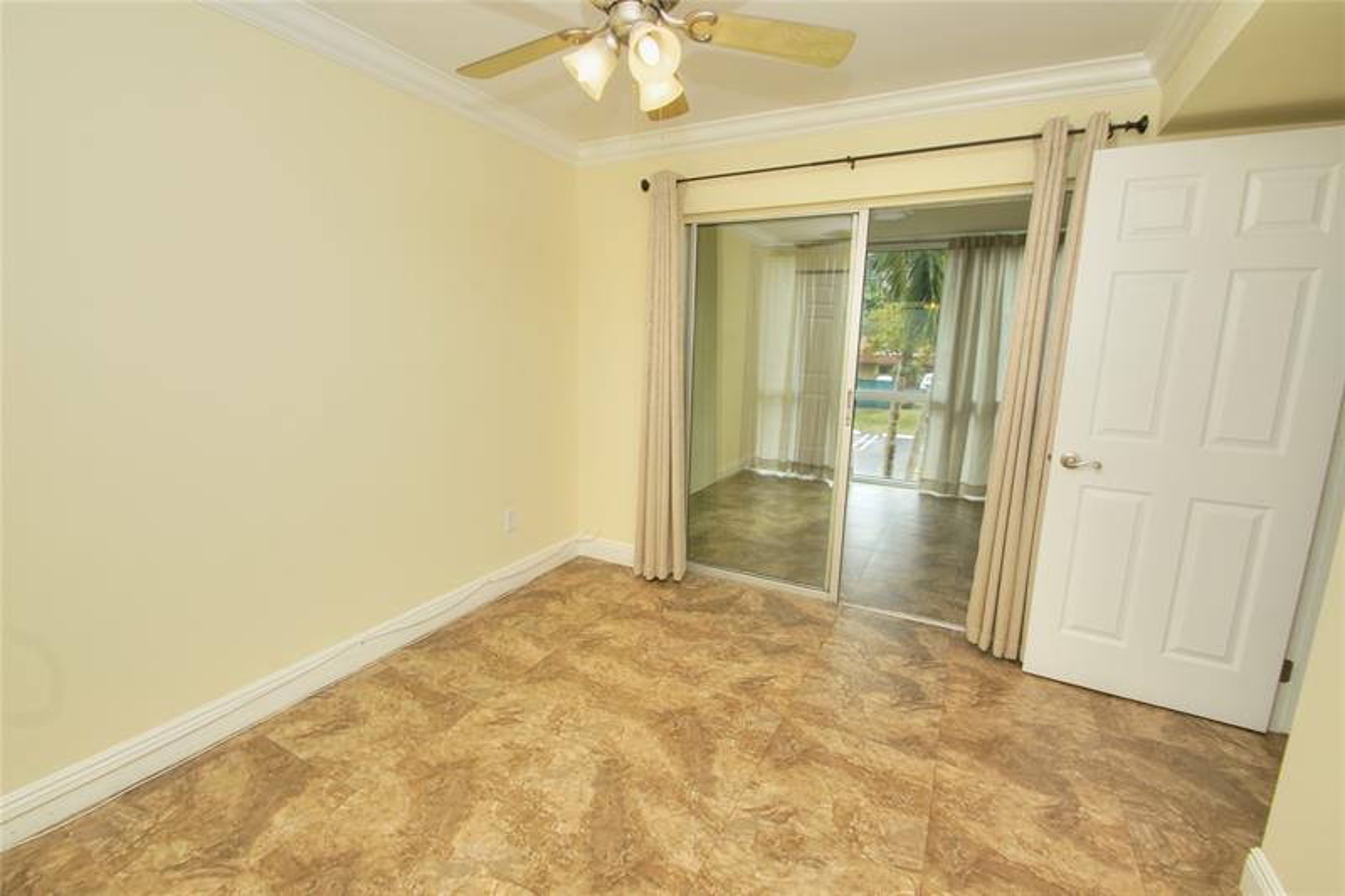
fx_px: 560
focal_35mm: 15
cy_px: 448
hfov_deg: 100.4
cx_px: 672
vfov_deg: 77.3
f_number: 8
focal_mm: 10
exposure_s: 1/125
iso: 500
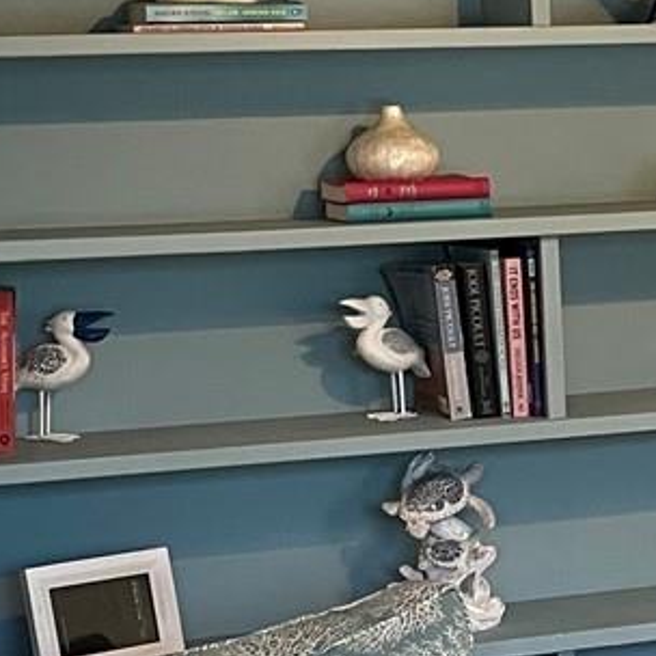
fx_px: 2594
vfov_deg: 14.3
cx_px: 691
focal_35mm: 121
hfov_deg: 14.1
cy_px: 516
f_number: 1.6
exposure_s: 1/60
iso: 250
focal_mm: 5.1
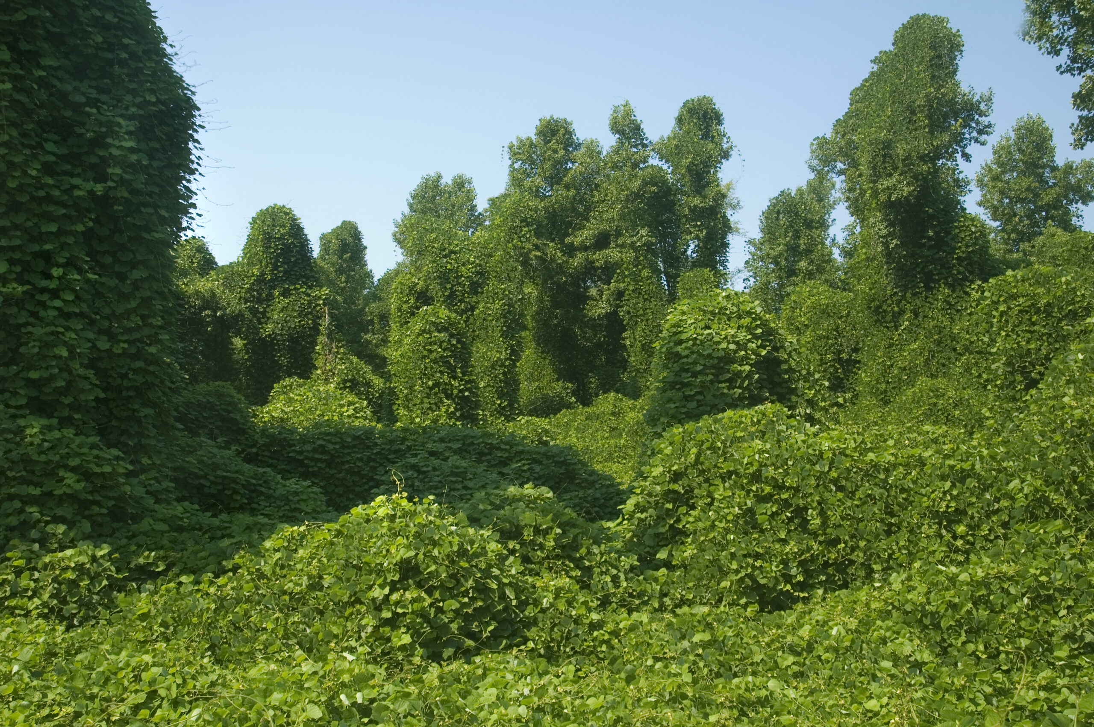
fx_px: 1093
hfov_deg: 53.2
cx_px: 547
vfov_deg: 36.8
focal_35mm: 36
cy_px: 364
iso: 200
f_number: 4.5
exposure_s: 1/500
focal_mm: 24
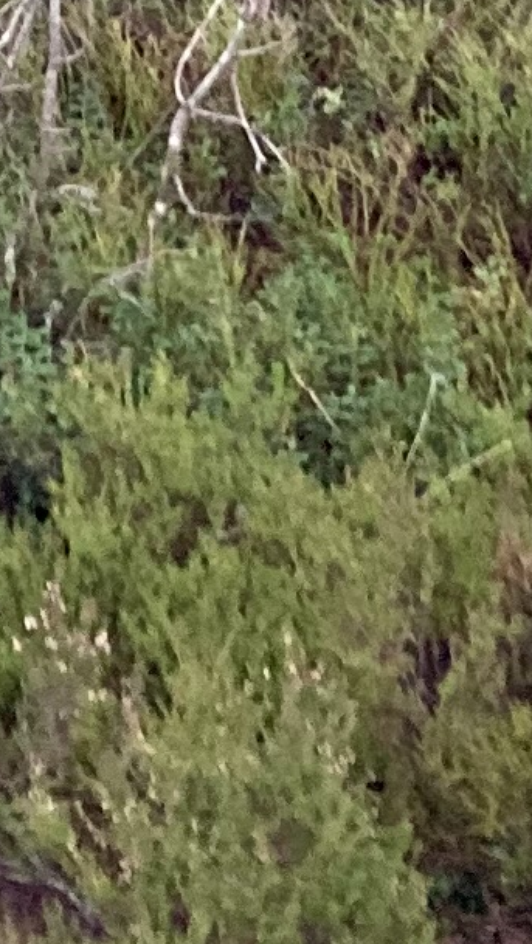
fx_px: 5061
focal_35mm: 202
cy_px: -1085
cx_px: 315
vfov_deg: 9.8
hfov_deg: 6.0
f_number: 1.8
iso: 400
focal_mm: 3.99
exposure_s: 1/40
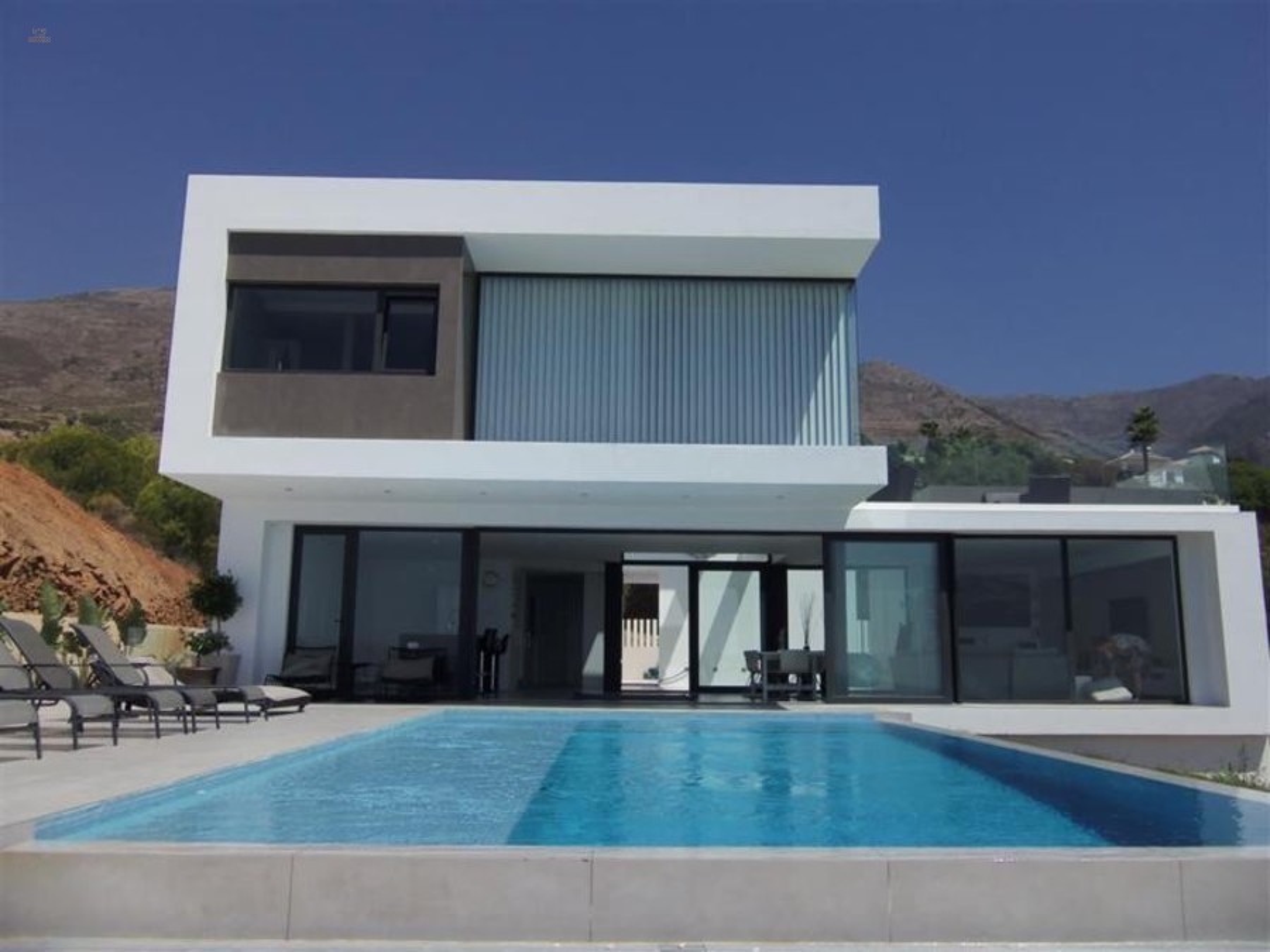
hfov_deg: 63.4
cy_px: 476
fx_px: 1027
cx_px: 635
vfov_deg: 49.7
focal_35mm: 28
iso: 64
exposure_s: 1/200
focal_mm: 5.1
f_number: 10.8
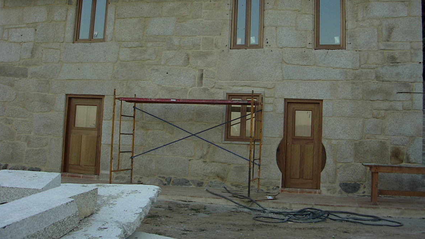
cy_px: 87
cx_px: 213
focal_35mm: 42
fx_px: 473
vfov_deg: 28.2
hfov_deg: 48.4
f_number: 2.8
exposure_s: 1/289
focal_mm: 5.8
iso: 50
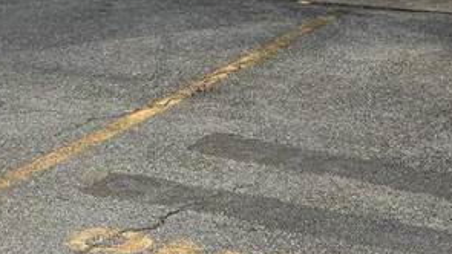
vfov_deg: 9.2
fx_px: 1474
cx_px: -17
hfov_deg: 17.0
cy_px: -269
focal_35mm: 123
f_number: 1.6
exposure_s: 1/4329
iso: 50
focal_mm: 5.96
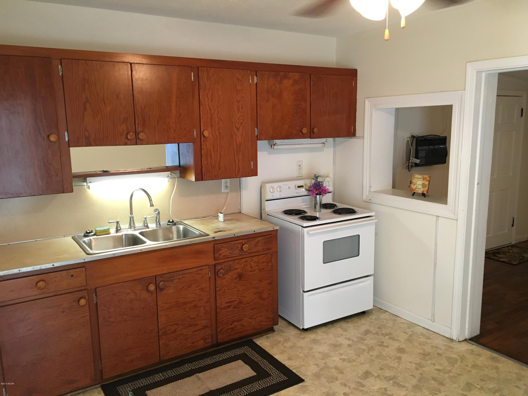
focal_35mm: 29
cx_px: 264
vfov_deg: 48.2
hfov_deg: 61.7
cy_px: 198
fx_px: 442
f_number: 2.2
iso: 125
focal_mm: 4.15
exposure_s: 1/30
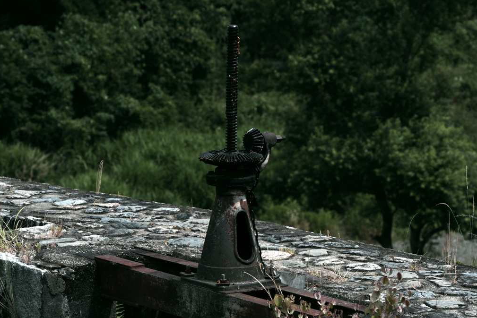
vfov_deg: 8.4
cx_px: 237
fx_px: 2173
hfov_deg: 12.5
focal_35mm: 164
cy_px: 159
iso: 100
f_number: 6.3
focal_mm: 108
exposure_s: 1/250
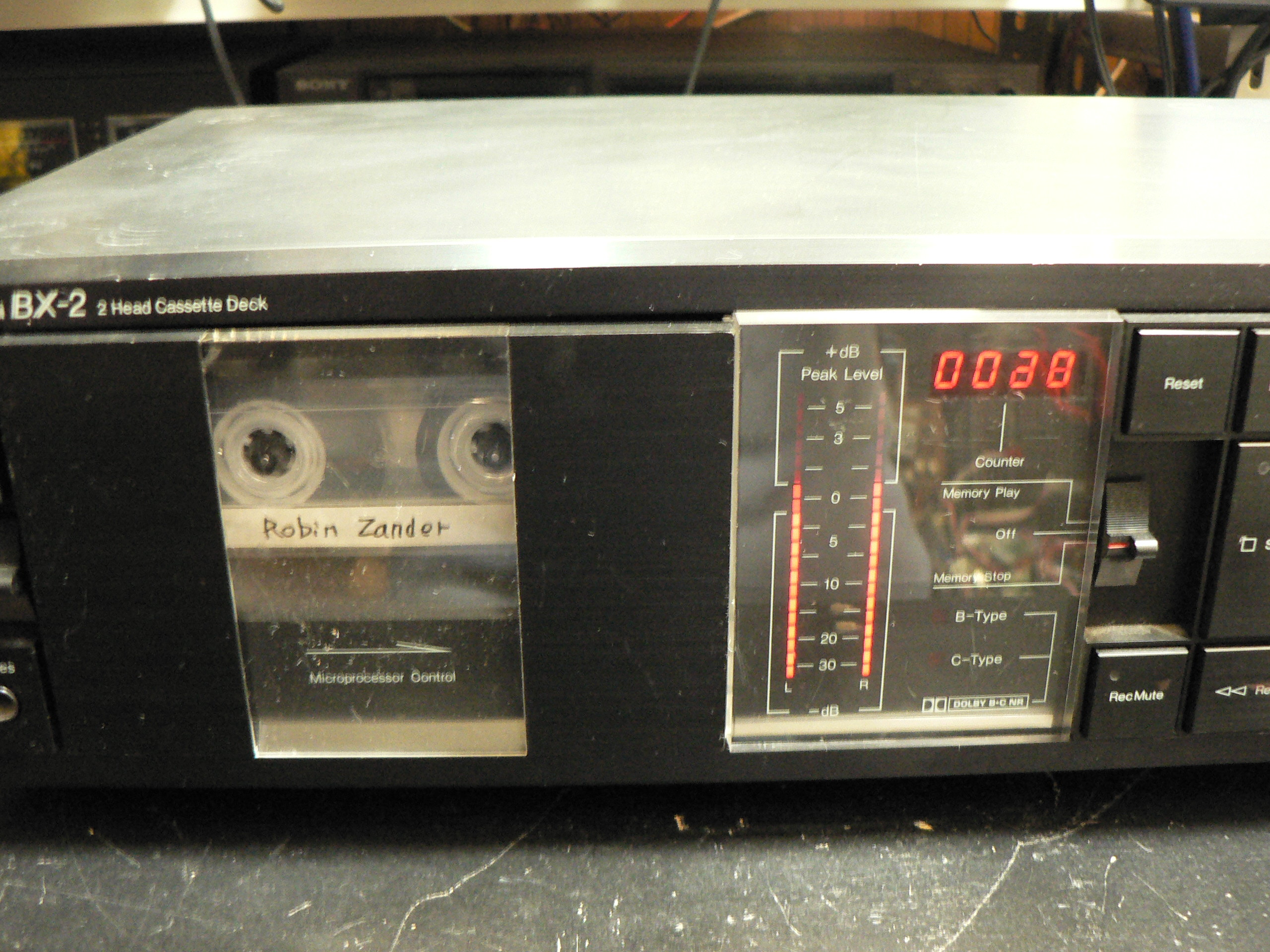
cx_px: 635
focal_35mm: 36
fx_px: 1321
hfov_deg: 51.4
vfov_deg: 39.7
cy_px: 476
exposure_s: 1/5
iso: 400
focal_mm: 6
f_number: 2.8
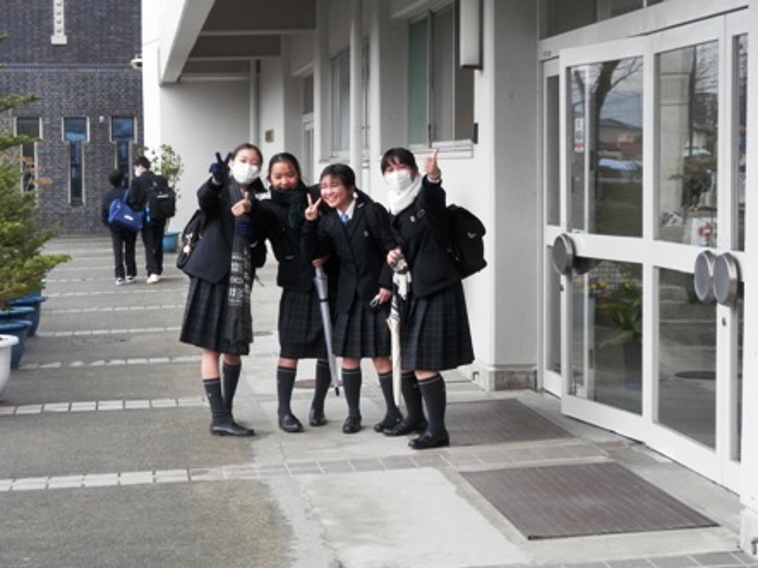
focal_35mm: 74
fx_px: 1620
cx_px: 376
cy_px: 283
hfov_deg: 26.3
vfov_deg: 19.9
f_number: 4.5
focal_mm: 13.1
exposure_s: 1/100
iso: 125
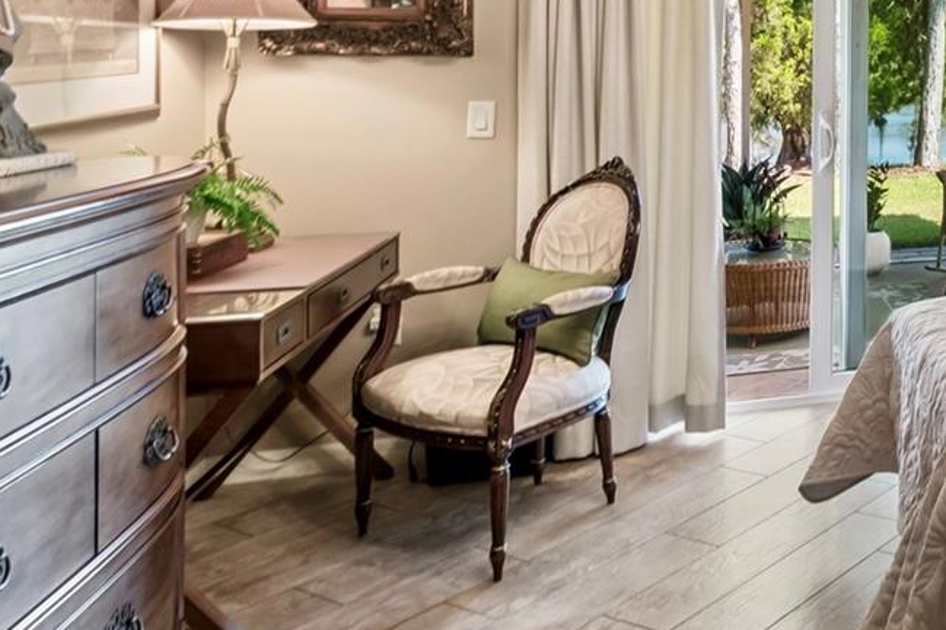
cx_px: 1099
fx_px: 972
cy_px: 82
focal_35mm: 37
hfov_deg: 39.6
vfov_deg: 34.2
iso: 100
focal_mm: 10
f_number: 7.1
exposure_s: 1/5
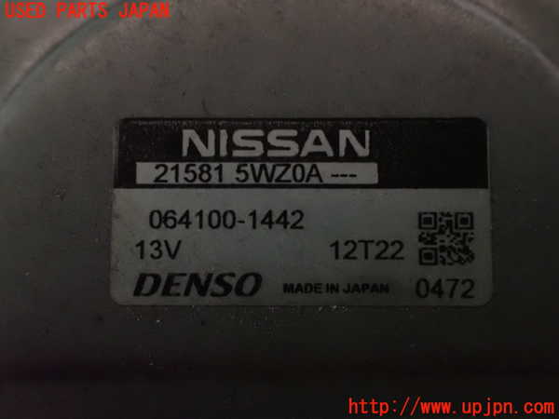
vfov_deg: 35.1
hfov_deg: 45.8
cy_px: 210
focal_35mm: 41
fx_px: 662
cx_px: 280
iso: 1600
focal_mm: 7.31
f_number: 2.8
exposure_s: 1/20
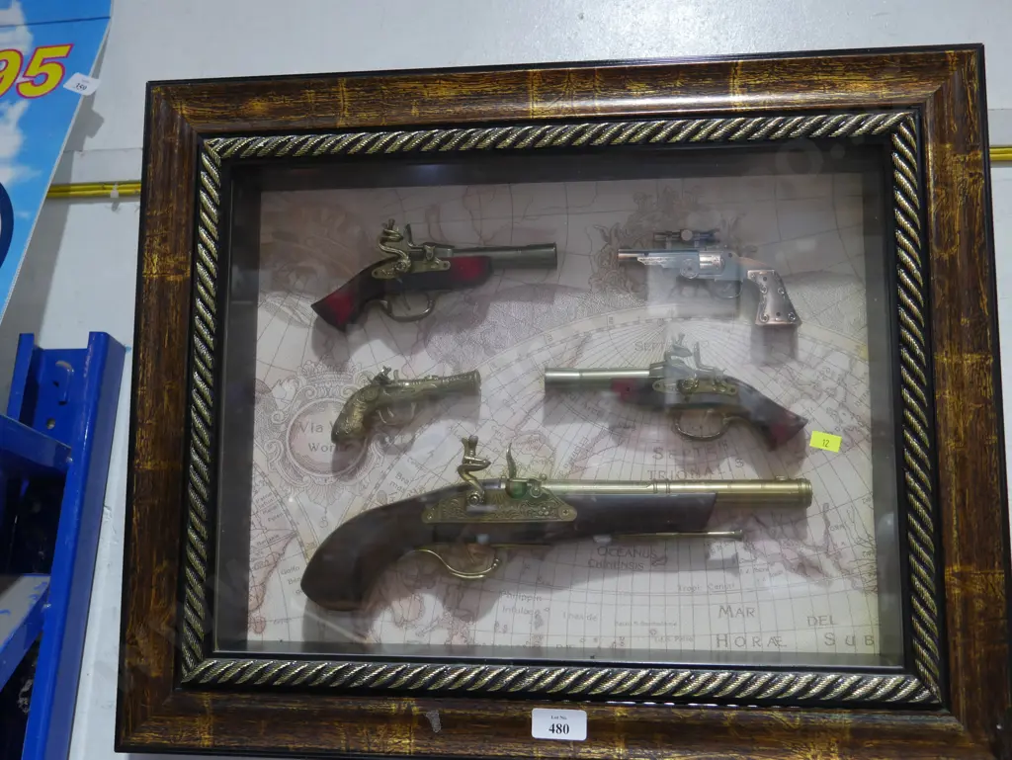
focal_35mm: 32
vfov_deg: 44.2
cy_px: 380
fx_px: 936
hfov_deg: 56.8
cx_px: 506
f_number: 3.6
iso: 640
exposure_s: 1/60
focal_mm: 16
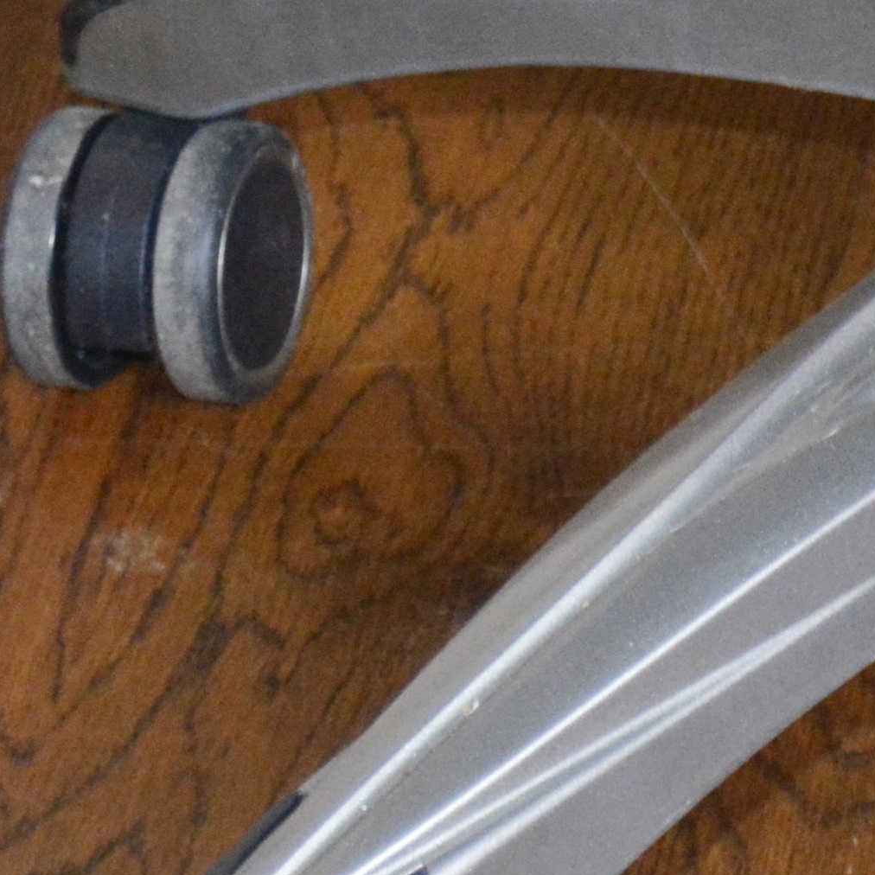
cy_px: 443
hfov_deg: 6.5
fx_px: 7350
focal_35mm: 257
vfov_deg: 6.8
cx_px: 2067
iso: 1800
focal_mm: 34
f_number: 4.5
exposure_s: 1/60
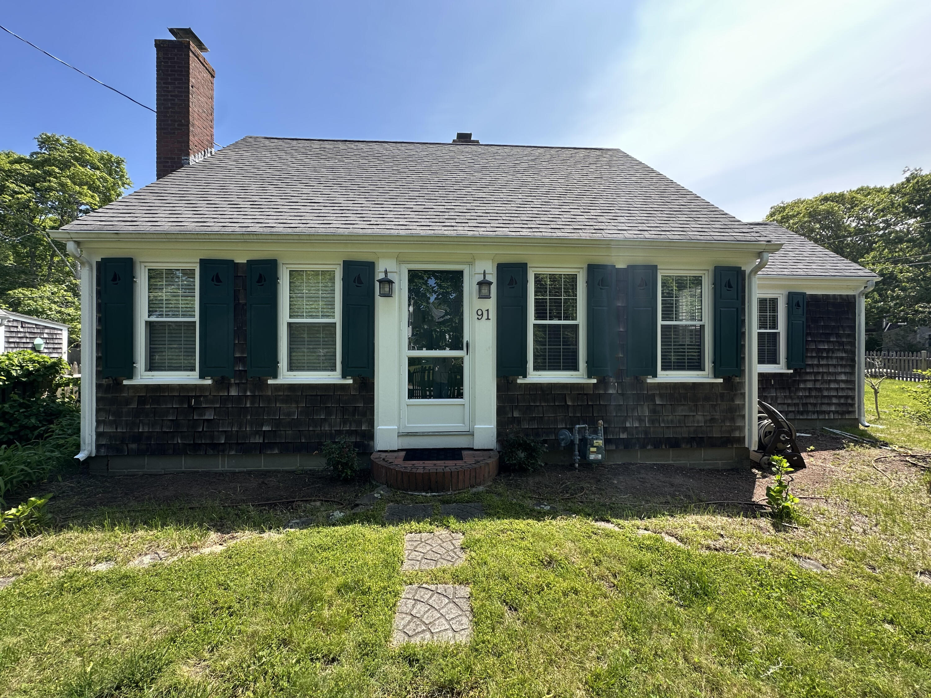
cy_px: 349
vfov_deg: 85.7
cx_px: 466
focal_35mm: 14
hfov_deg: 102.1
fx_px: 377
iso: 40
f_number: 2.2
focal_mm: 2.22
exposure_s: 1/437
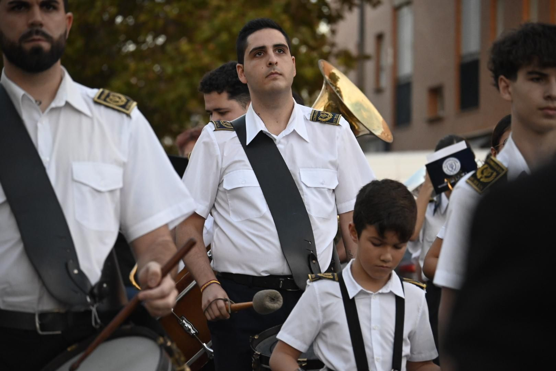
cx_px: 278
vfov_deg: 6.5
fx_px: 3243
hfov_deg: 9.8
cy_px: 186
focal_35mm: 210
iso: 2500
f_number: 5.6
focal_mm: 140
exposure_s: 1/320
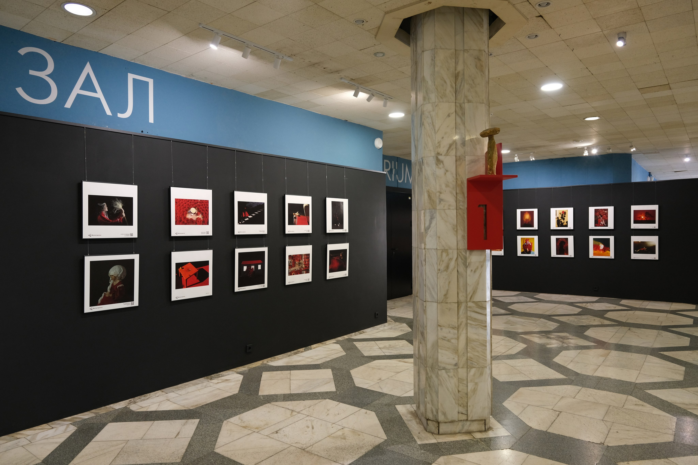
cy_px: 232
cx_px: 349
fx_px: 465
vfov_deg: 53.1
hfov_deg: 73.7
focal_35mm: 24
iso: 500
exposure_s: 1/30
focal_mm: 16
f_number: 2.8
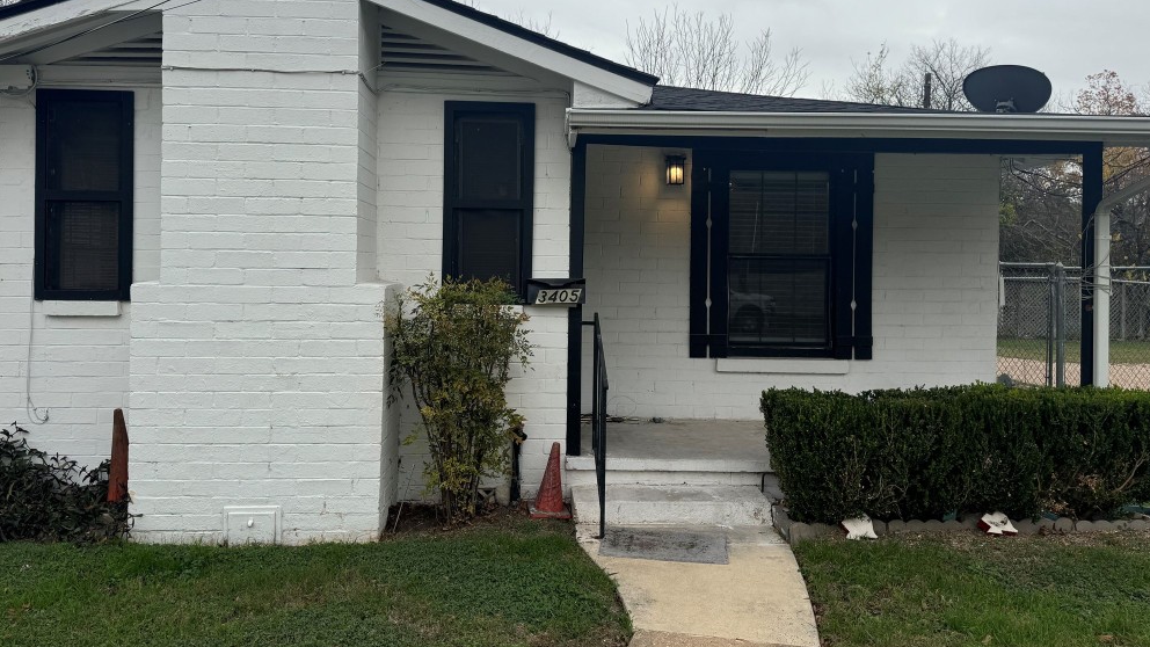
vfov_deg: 42.7
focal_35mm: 27
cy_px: 268
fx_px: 823
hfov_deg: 69.9
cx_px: 573
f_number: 1.78
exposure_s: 1/2252
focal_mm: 6.76
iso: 80
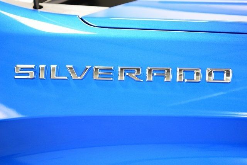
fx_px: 618
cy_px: 82
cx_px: 124
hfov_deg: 22.6
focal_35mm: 90
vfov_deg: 15.2
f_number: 2.8
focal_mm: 60
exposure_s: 1/100
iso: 1600
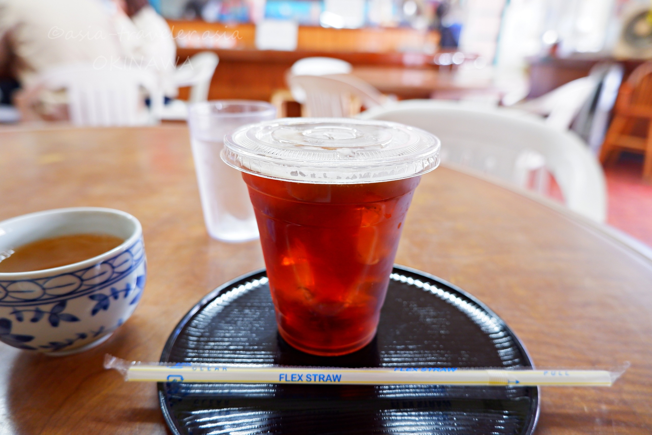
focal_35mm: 23
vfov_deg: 55.1
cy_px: 218
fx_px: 417
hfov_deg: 76.1
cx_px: 326
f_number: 3.5
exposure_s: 1/34
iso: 1000
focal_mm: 15
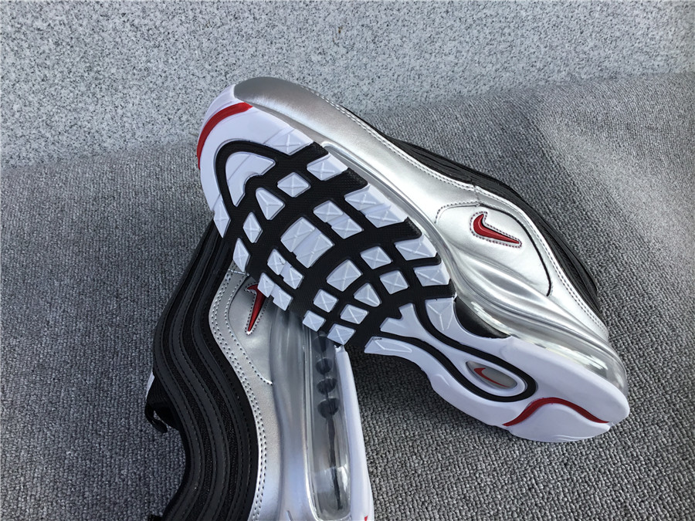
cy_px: 260
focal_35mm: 31
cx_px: 348
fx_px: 622
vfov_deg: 45.4
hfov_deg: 58.4
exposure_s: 1/390
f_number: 2.4
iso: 25
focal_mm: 3.3
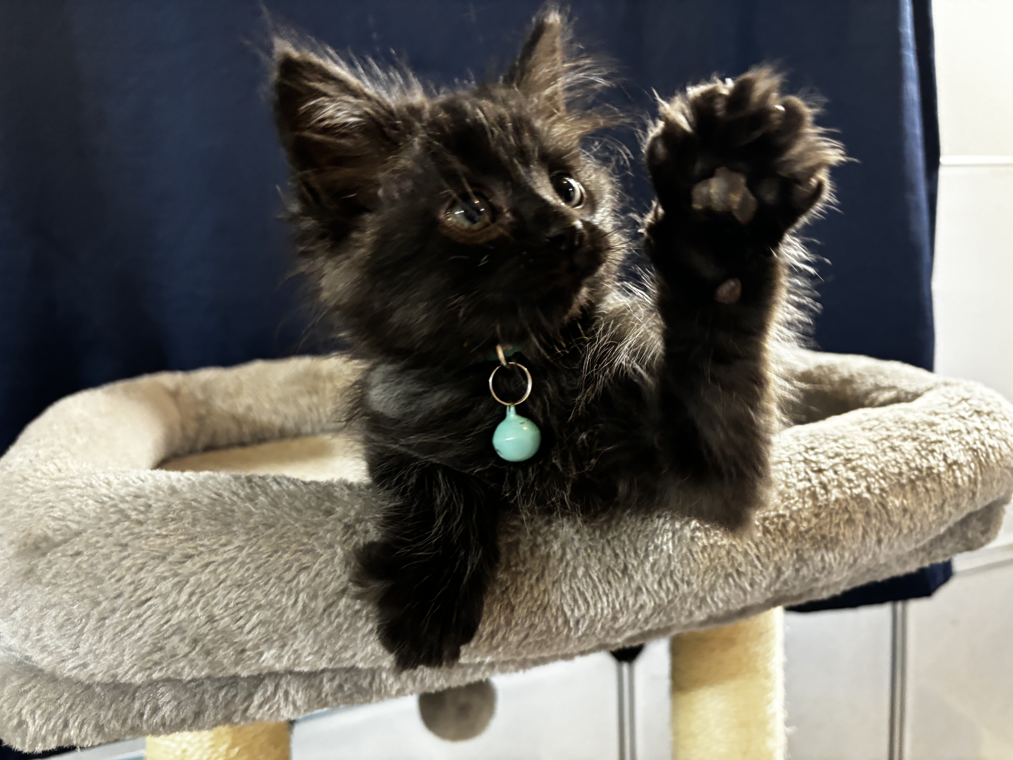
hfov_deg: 67.3
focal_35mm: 26
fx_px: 761
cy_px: 380
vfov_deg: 53.1
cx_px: 506
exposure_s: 1/60
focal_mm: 5.96
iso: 500
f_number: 1.6
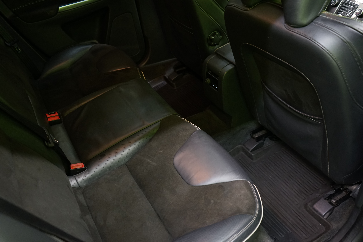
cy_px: 121
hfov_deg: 60.3
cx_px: 182
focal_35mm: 31
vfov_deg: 42.3
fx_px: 313
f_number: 5
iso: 2000
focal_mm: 31
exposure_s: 1/13
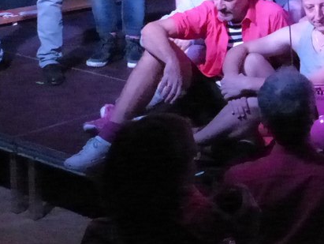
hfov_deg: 16.6
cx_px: 415
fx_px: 1049
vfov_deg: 13.0
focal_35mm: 112
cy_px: -19
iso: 3200
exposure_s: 1/125
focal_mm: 6.4
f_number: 3.5
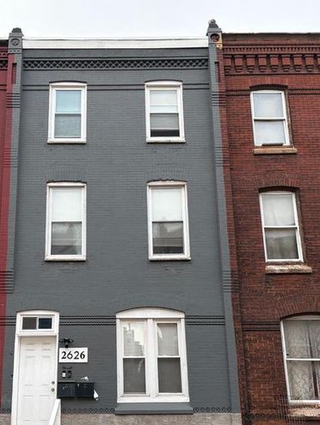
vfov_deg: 51.6
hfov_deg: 40.3
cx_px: 111
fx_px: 431
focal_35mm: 35
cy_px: 285
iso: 64
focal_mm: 5.96
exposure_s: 1/121
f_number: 1.6
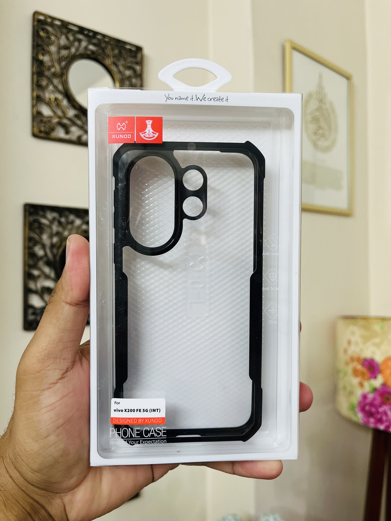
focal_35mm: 26
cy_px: 260
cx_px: 196
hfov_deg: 53.1
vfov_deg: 67.3
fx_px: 392
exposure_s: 1/100
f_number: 1.6
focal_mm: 5.1
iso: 125
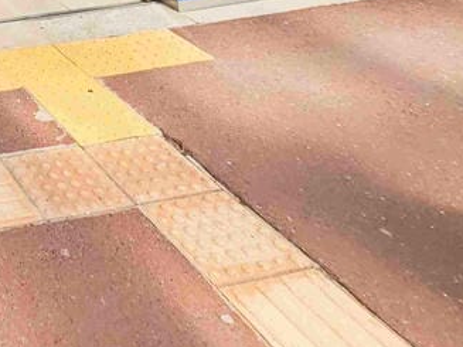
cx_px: -201
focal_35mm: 44
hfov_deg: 29.6
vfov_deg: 21.4
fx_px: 588
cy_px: -279
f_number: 1.8
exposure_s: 1/1997
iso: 50
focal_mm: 2.03
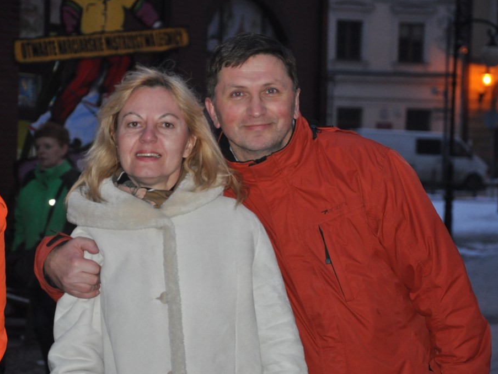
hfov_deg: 13.4
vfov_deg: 10.1
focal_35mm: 147
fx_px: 2115
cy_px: 187
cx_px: 237
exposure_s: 1/60
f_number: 5.6
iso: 800
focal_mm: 90
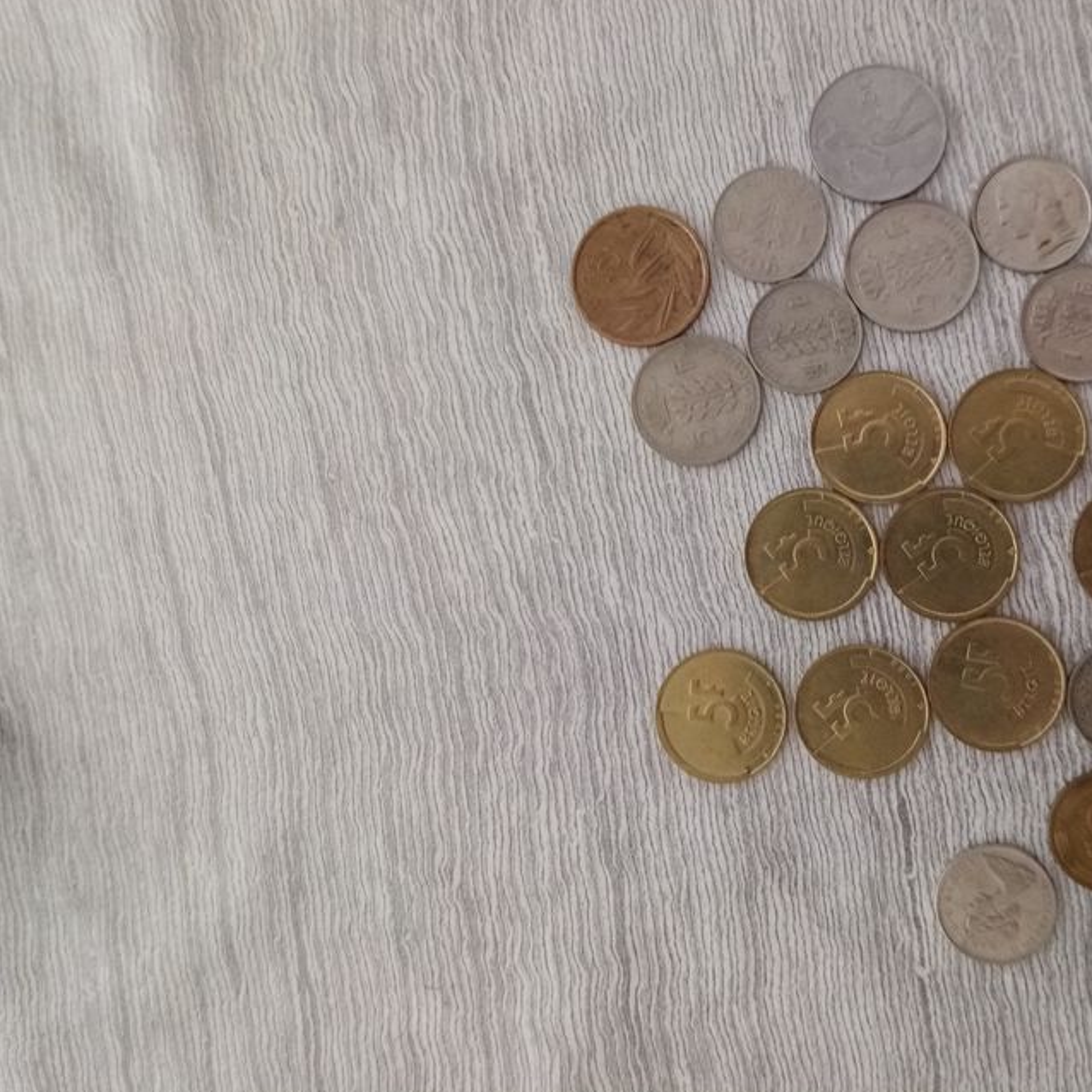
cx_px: 637
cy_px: 459
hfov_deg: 45.9
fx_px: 1285
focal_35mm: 36
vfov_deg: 45.9
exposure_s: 1/33.3
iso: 191
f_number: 1.8
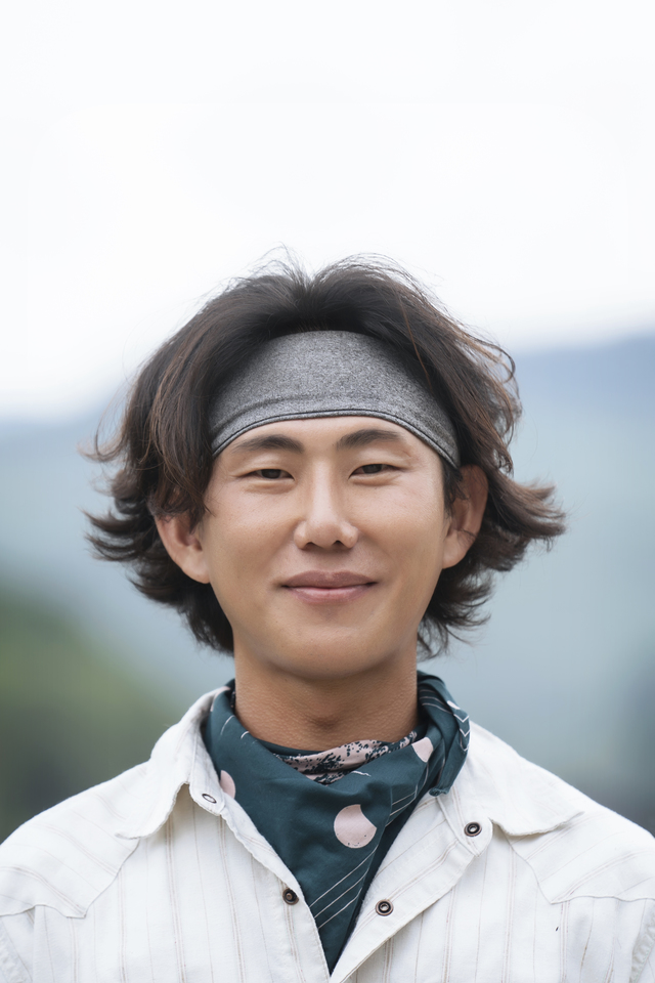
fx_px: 5376
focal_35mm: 197
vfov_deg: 10.4
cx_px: 328
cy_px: 492
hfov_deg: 7.0
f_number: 4
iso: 100
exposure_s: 1/200
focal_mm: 197
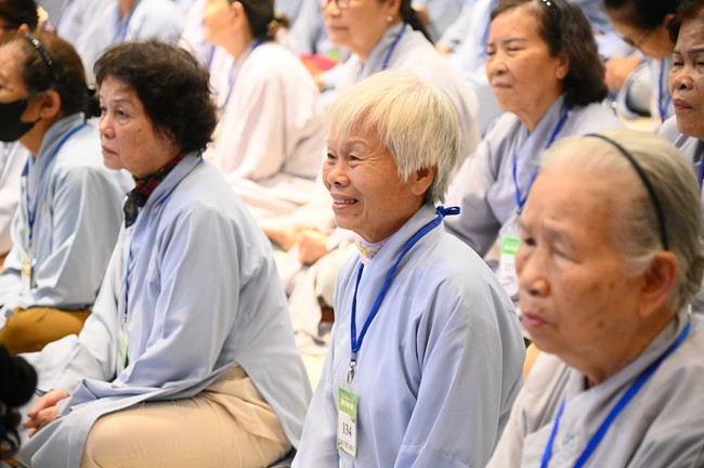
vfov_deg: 14.4
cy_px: 234
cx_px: 352
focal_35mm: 95
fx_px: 1856
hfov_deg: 21.5
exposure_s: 1/160
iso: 8000
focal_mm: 95
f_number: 4
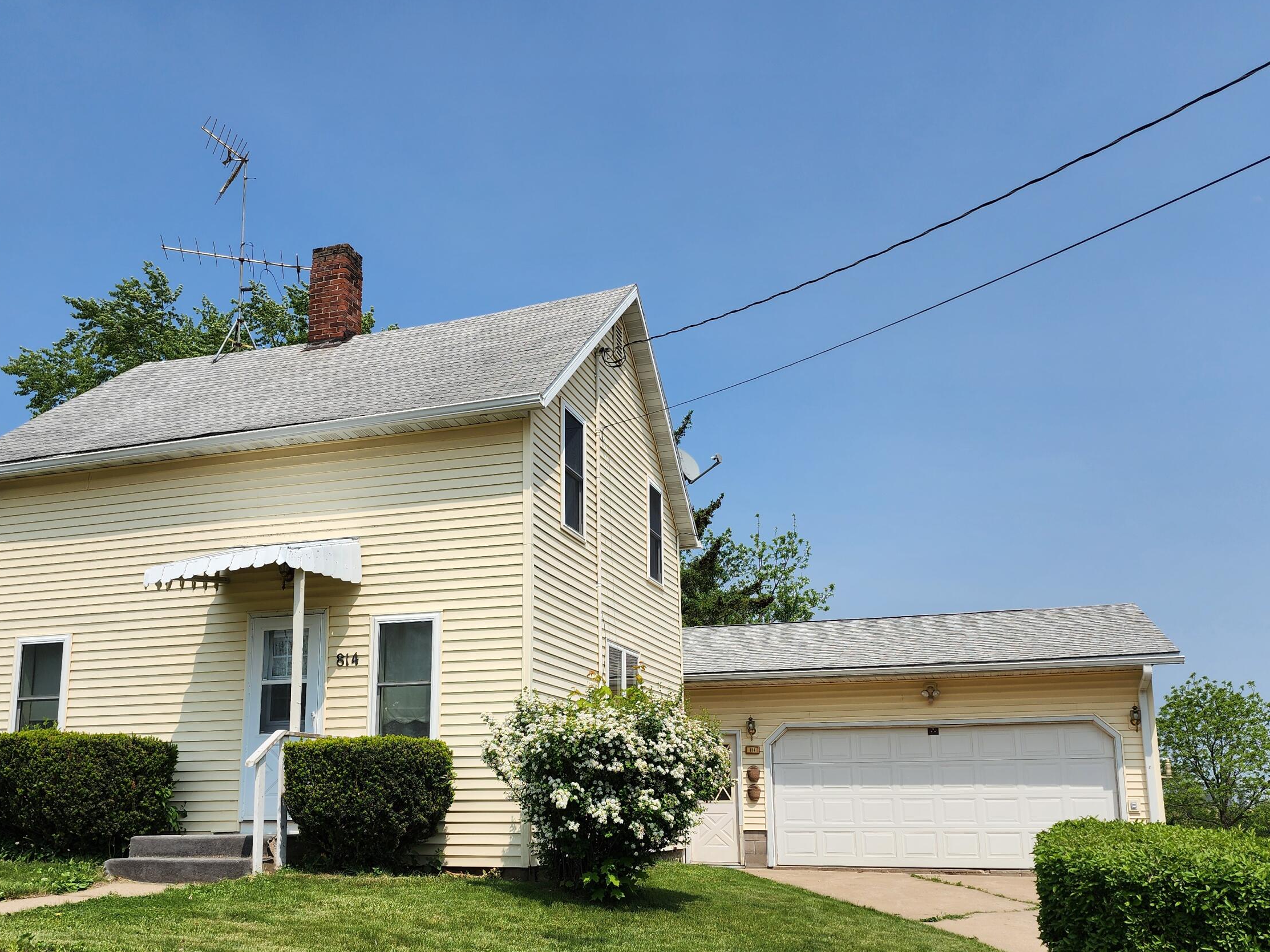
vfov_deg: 44.9
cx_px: 565
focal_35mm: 31
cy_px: 618
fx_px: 1137
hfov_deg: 58.2
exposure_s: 1/1765
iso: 12
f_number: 1.8
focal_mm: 6.4
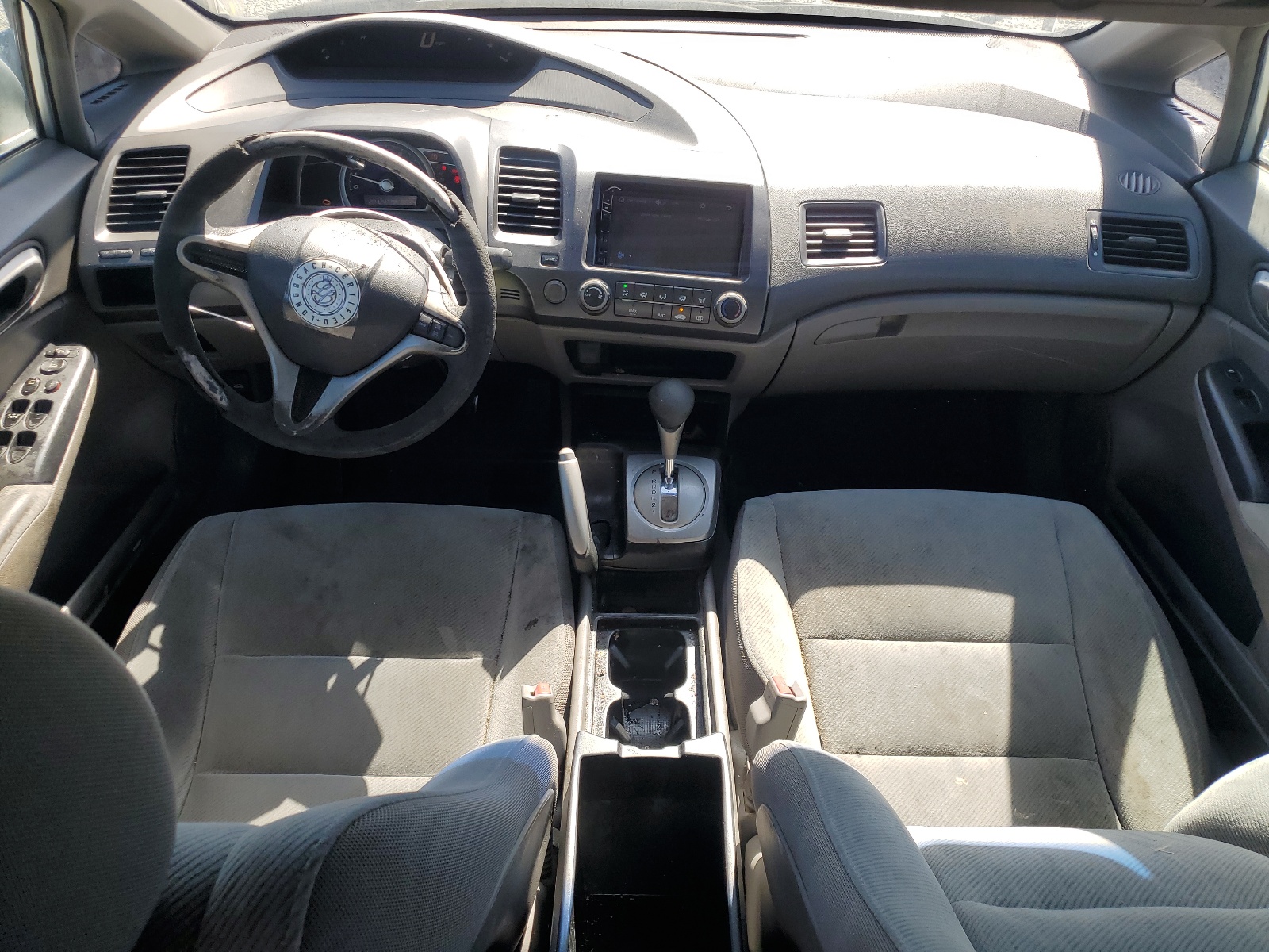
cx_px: 634
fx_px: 953
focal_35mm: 26
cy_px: 476
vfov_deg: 53.1
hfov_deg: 67.3
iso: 50
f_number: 1.5
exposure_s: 1/625
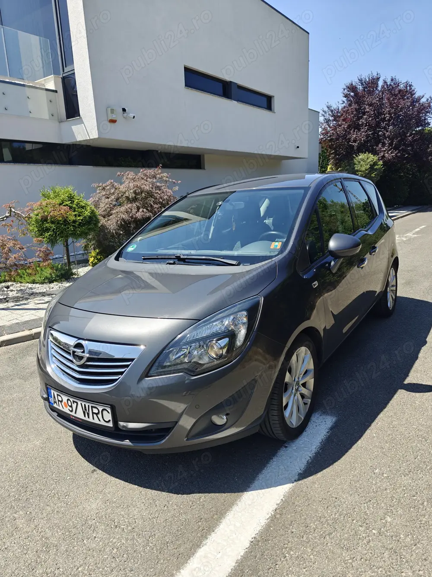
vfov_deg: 73.9
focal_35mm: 23
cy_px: 288
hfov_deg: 58.9
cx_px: 216
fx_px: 383
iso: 50
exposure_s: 1/818
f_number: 1.6
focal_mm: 6.06
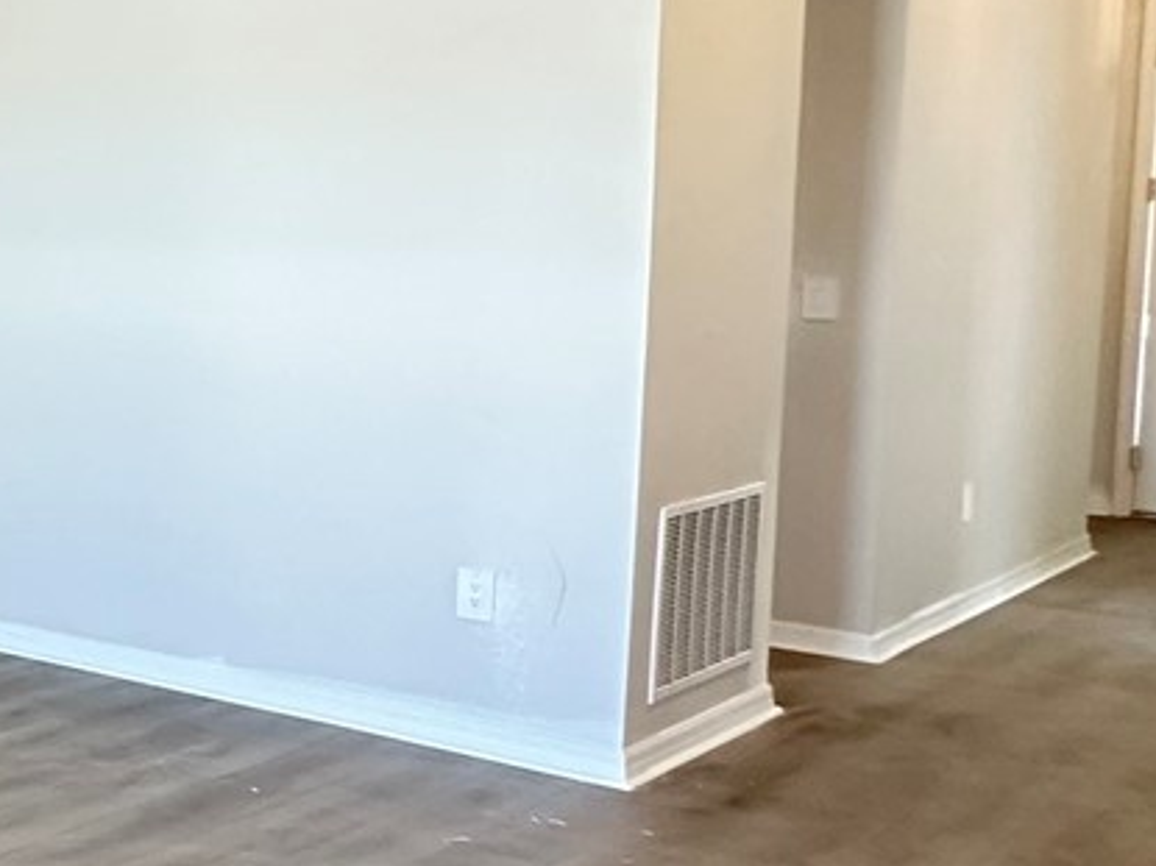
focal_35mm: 54
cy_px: 317
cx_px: -747
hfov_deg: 24.0
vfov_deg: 26.9
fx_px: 1803
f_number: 2.2
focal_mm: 2.22
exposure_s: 1/60
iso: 320
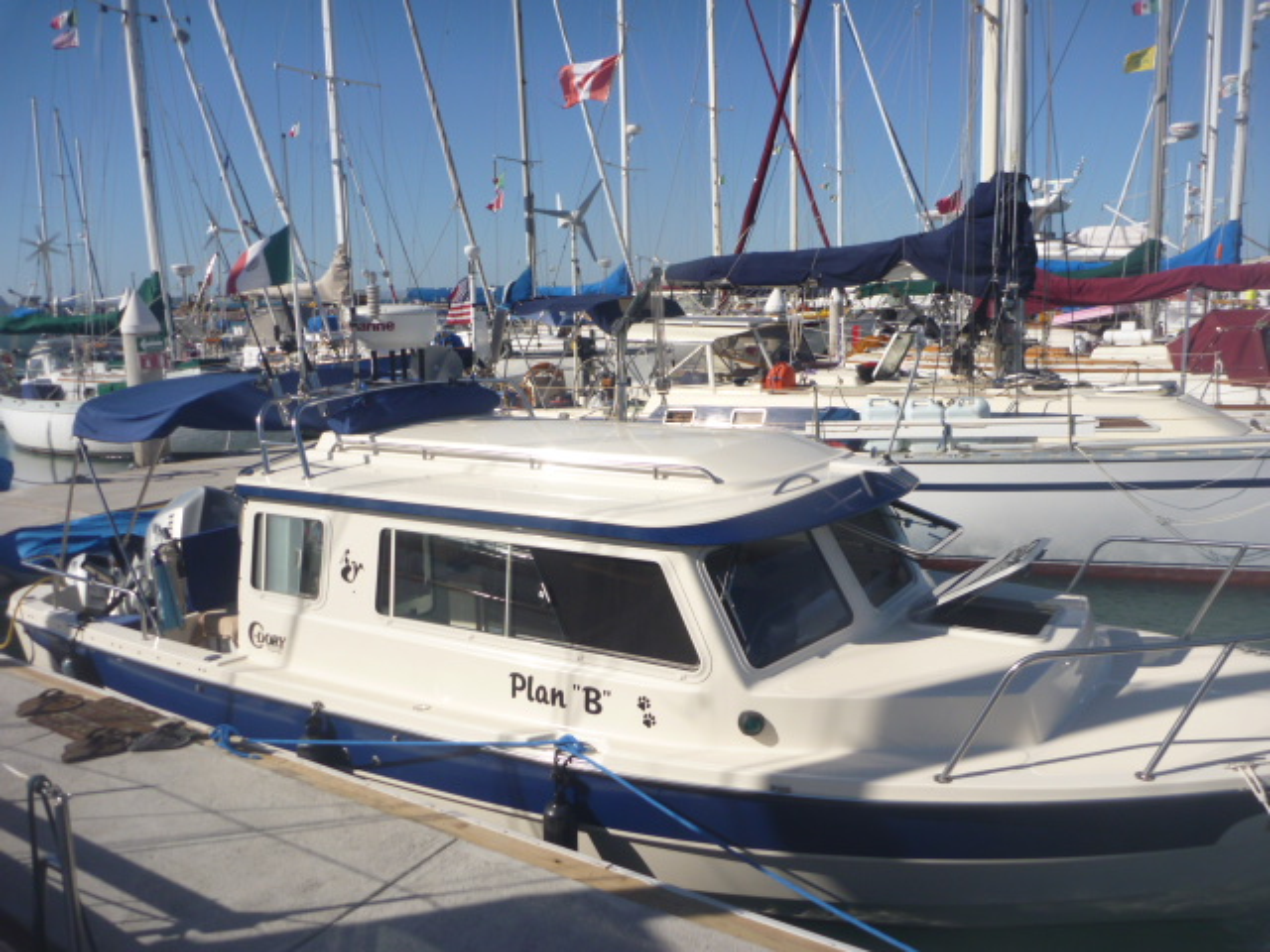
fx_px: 1027
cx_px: 635
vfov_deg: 49.7
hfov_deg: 63.4
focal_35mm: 28
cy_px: 476
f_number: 10
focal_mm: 4.9
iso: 80
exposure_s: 1/160
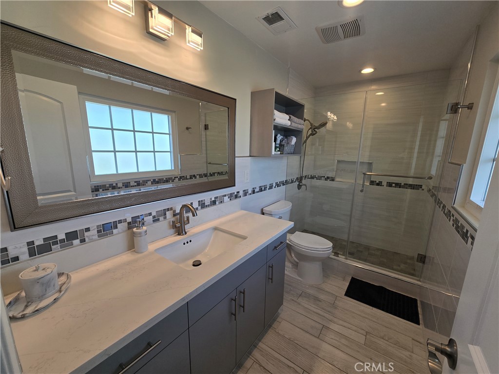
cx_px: 250
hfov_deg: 106.2
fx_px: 187
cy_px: 187
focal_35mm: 13
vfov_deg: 89.9
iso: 50
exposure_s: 1/167
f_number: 2.2
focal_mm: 2.2
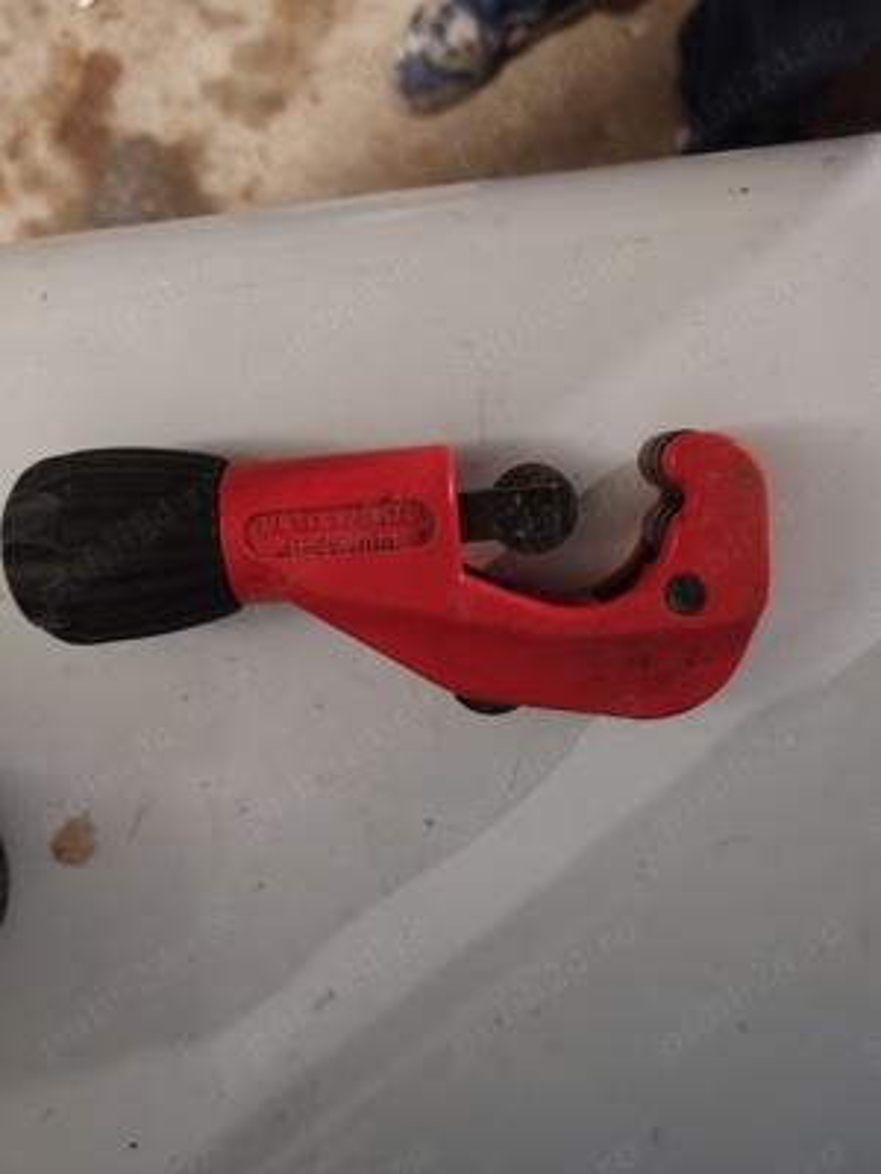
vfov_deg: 65.3
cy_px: 587
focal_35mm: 27
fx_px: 916
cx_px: 440
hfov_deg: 51.4
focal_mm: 6.12
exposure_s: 1/33
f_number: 1.9
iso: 4000
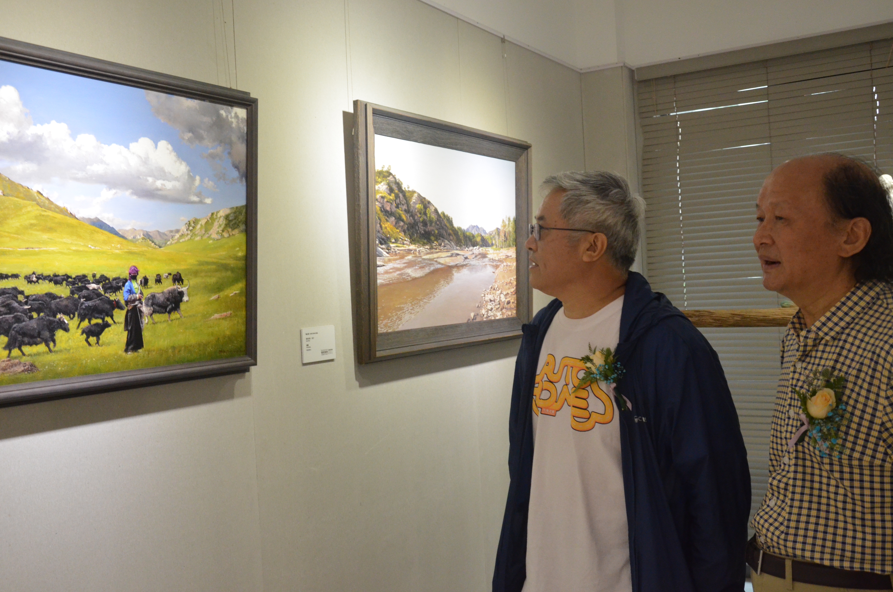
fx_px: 891
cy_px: 296
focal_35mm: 36
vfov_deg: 36.7
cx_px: 446
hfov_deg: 53.2
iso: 2500
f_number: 7.1
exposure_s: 1/200
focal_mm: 24
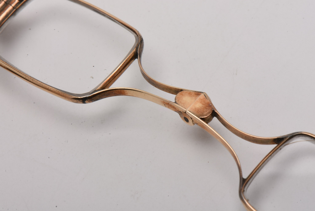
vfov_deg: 10.8
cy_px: 106
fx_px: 1116
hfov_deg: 16.1
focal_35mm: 128
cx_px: 158
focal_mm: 85
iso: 100
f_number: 29
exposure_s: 1/125
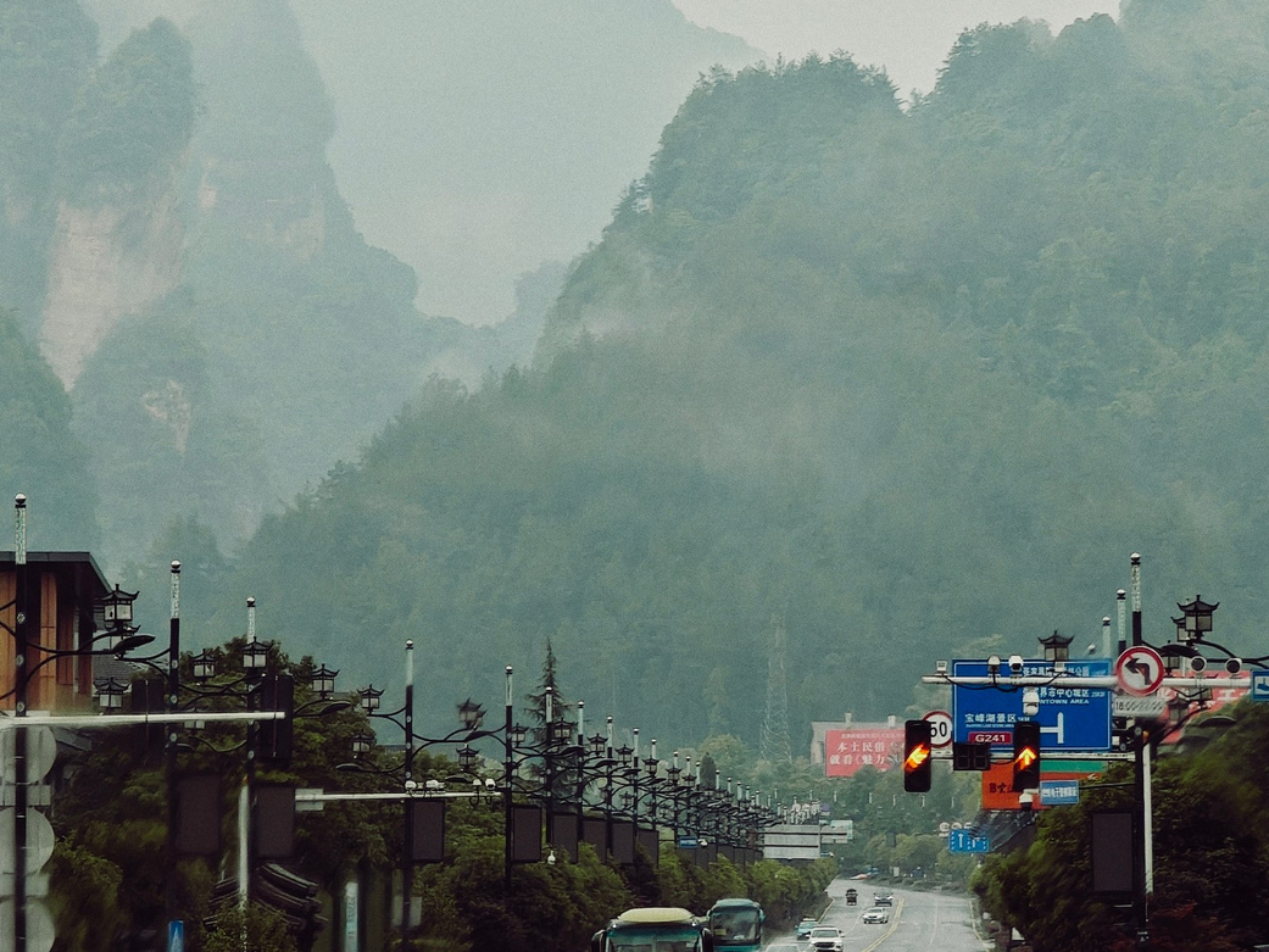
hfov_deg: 6.7
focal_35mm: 295
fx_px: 10816
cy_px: 678
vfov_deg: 5.0
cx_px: 1002
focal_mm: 19.4
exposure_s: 1/535
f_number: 2.5
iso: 100
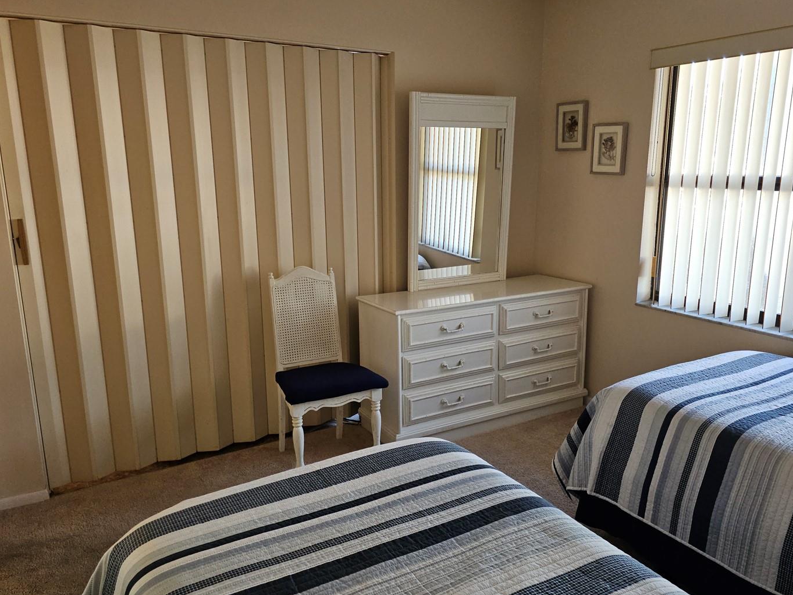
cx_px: 409
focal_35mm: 27
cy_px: 299
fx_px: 618
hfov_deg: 65.3
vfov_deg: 51.3
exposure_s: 1/120
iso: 200
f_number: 1.7
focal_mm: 6.3
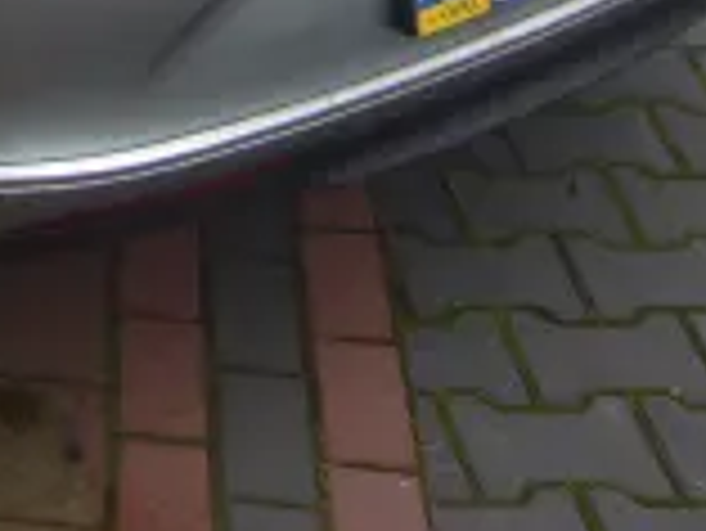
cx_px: -175
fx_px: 2327
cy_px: -513
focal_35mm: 114
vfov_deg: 11.7
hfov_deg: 16.4
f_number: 2.8
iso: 80
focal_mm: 4.6
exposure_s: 1/160
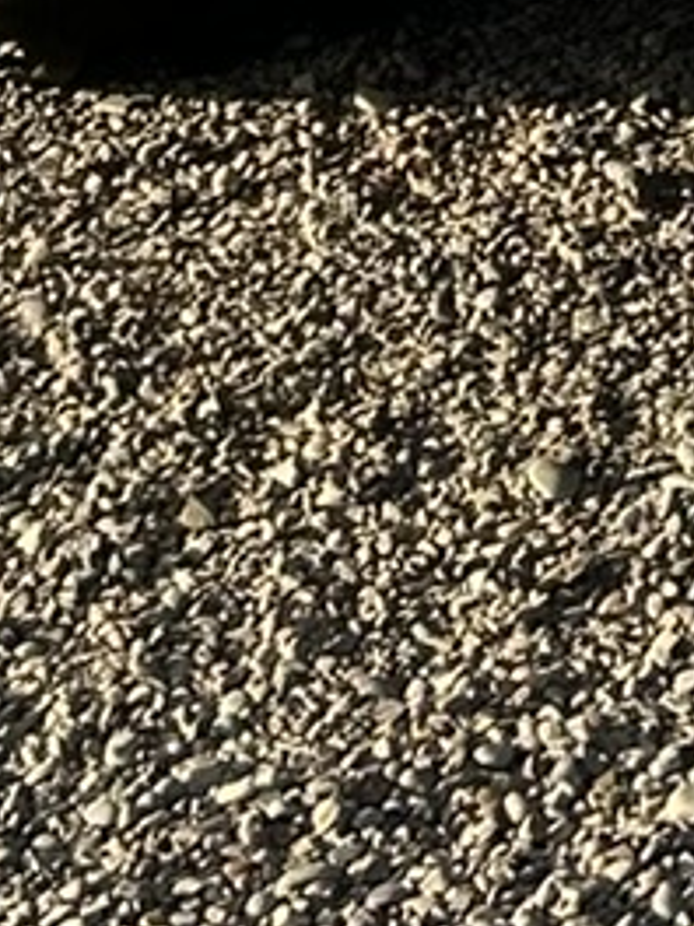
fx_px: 5400
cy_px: -1684
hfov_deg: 7.1
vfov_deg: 8.5
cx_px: 1349
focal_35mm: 202
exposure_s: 1/1934
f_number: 1.5
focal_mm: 5.7
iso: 50
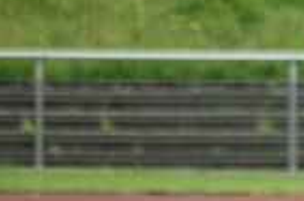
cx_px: 419
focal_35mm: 1007
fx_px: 8479
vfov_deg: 1.4
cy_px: 131
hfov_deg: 2.1
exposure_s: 1/640
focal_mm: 240
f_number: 5.3
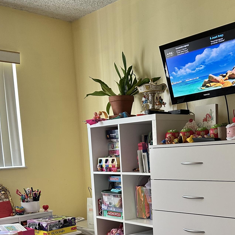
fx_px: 384
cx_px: 147
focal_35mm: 50
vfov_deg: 32.7
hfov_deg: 33.9
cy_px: 200
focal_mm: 6.86
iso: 250
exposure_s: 1/53
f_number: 1.78
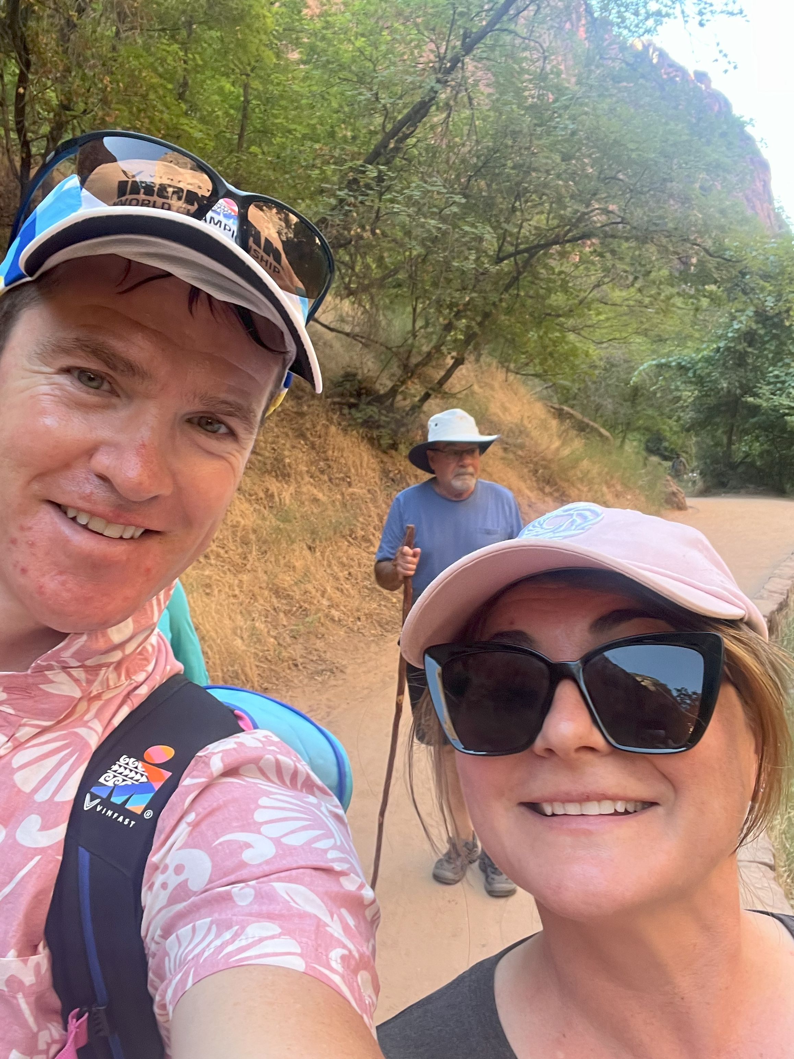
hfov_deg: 46.8
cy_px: 530
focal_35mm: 30
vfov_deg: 60.0
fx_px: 917
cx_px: 397
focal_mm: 2.71
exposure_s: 1/90
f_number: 2.2
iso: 100
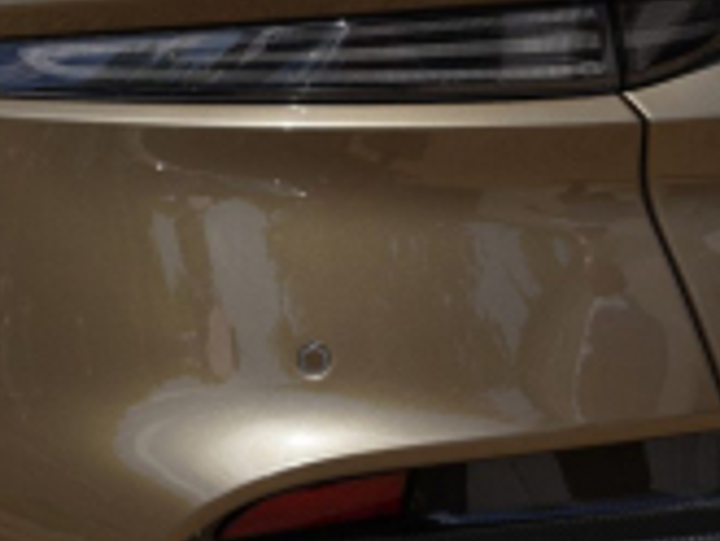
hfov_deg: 11.5
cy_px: 284
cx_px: 419
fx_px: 3559
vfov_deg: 8.7
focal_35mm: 171
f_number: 4.5
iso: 100
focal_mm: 49
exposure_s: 1/1000
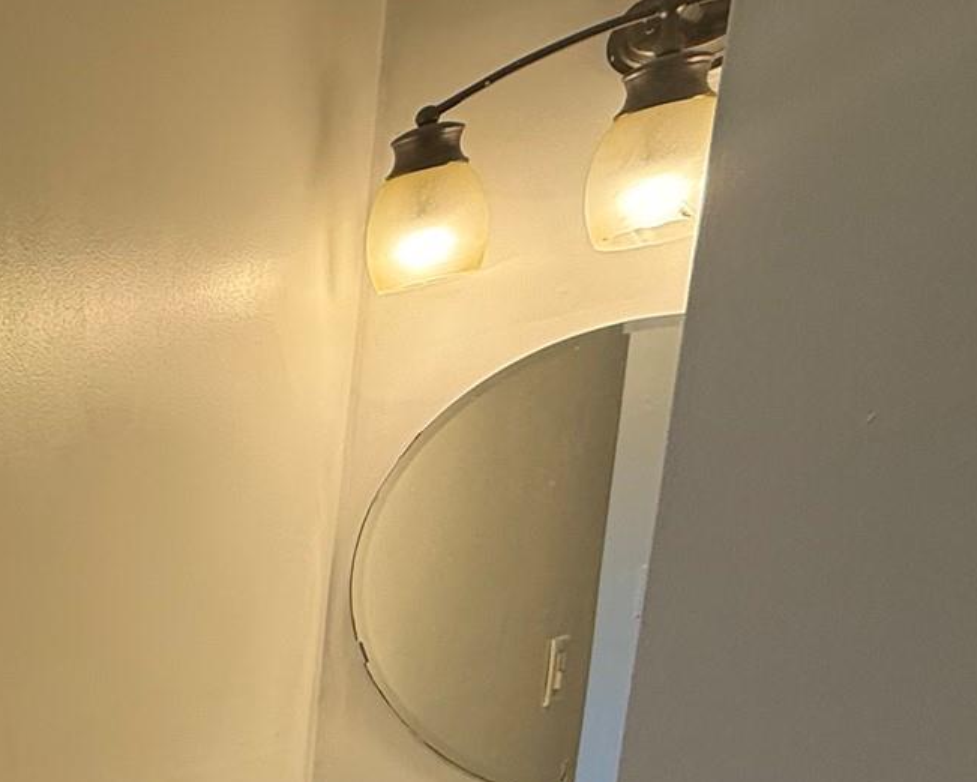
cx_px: -465
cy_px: 827
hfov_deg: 28.7
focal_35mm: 43
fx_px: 1244
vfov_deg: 31.5
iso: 100
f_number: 2.2
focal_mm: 2.22
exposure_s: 1/120
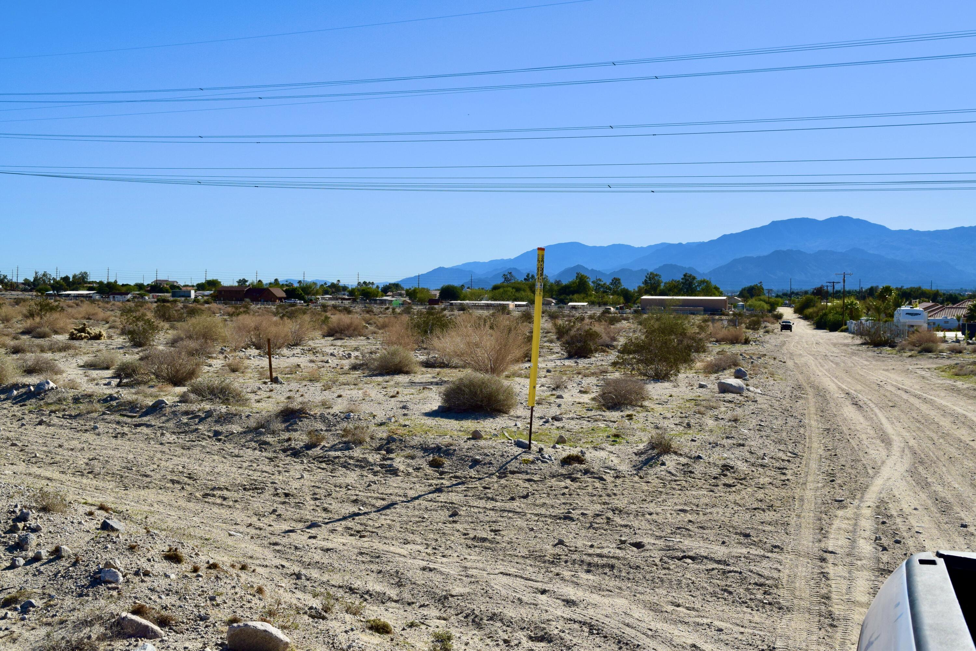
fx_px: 1139
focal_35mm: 42
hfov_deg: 46.4
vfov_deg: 31.9
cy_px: 326
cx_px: 488
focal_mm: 28
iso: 400
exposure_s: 1/2000
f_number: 8
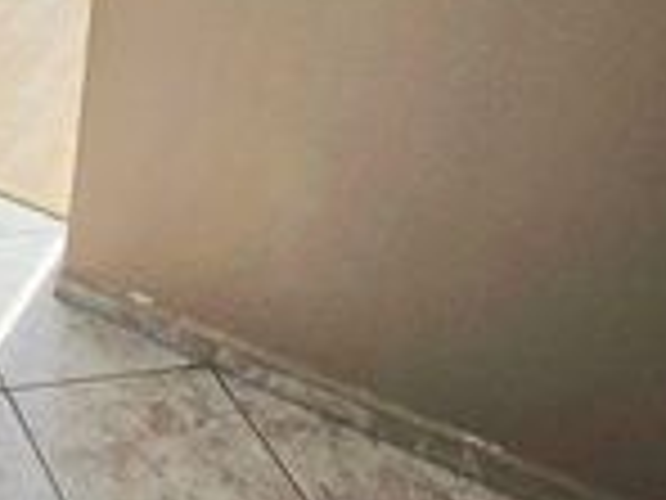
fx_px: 1193
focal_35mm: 62
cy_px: -243
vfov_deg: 20.4
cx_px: -340
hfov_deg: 24.2
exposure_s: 1/50
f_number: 2.2
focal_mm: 1.7
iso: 80
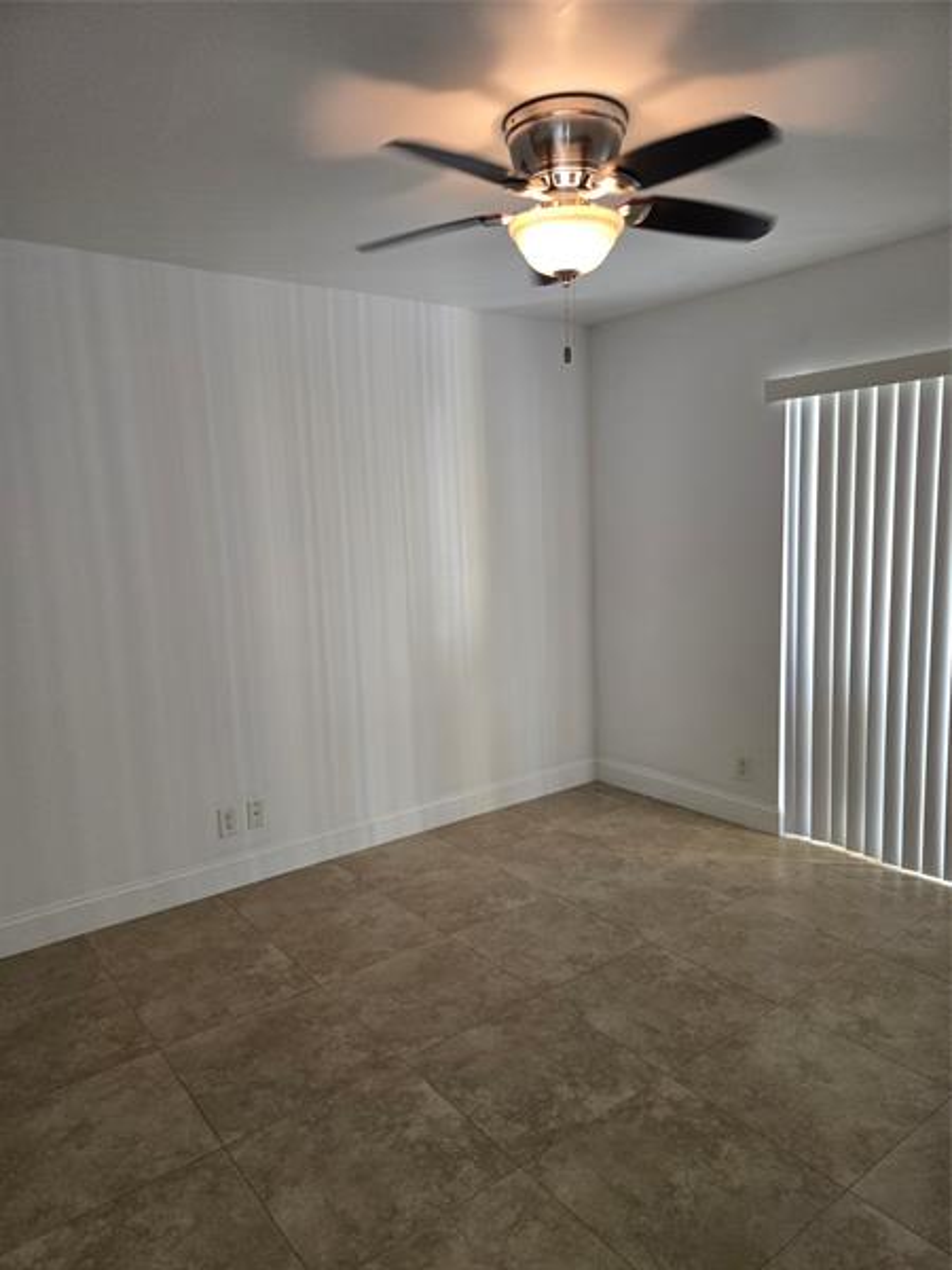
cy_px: 635
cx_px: 476
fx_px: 843
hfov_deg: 58.9
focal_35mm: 23
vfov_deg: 73.9
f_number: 1.8
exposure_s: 1/120
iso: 200
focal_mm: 5.4
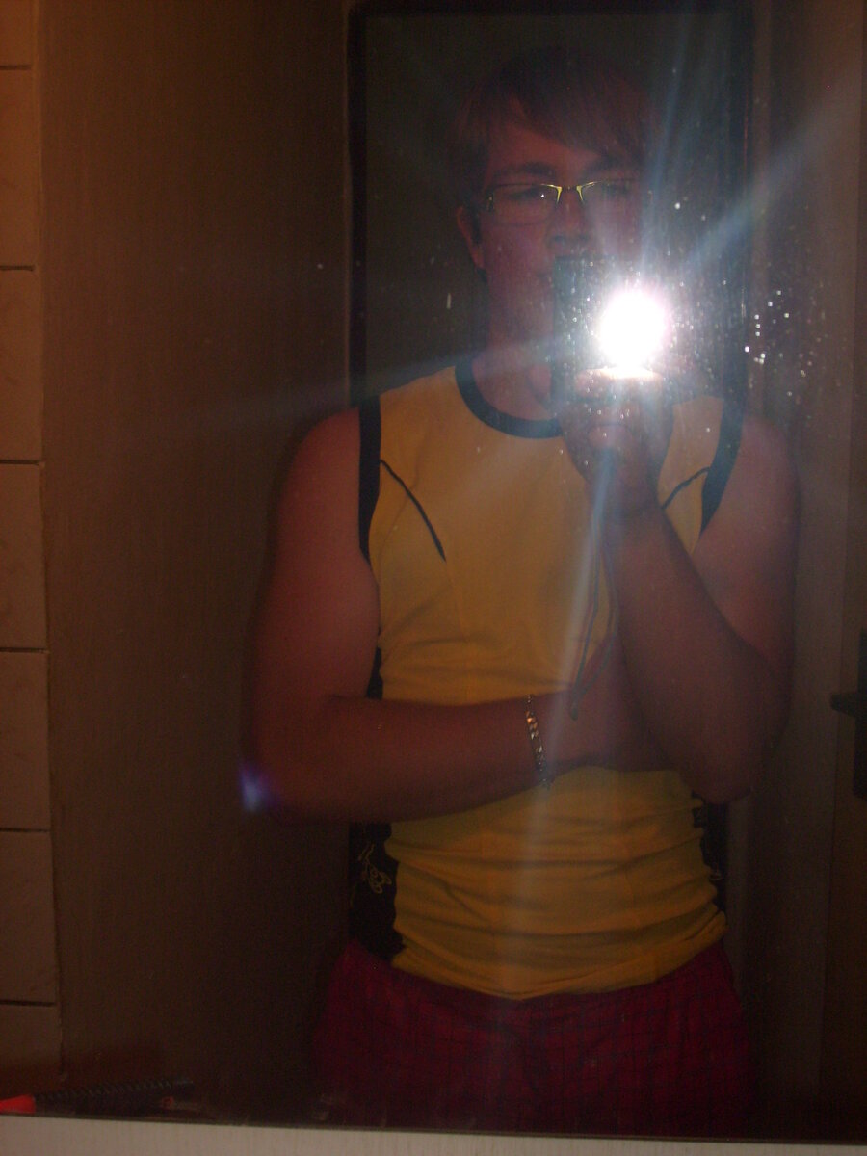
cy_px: 578
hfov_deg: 28.0
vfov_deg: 36.8
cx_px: 434
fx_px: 1737
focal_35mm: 52
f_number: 3.3
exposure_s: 1/60
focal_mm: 8.7
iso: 100
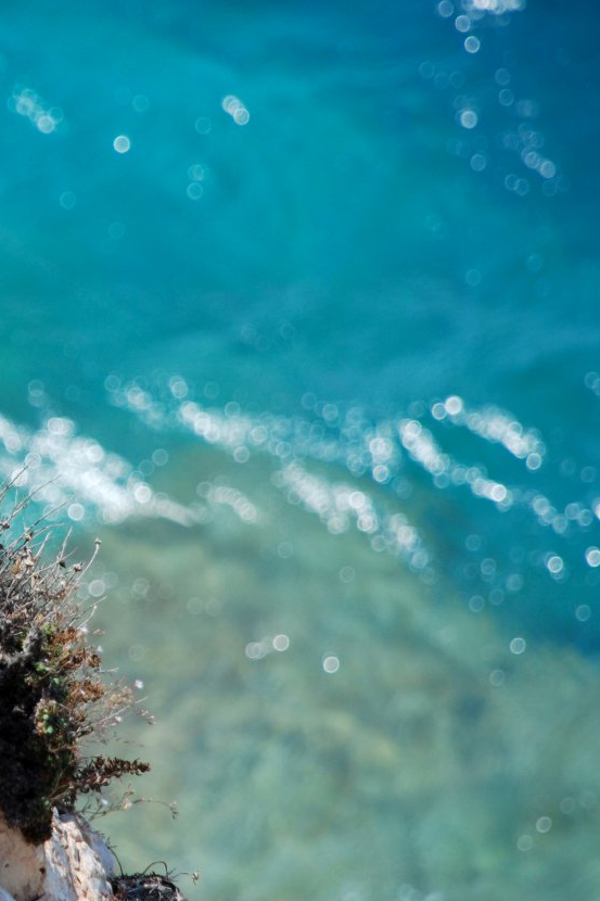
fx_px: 9853
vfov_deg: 5.2
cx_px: -108
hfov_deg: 3.5
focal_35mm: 394
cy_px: 511
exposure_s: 1/640
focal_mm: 135
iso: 200
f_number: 6.3
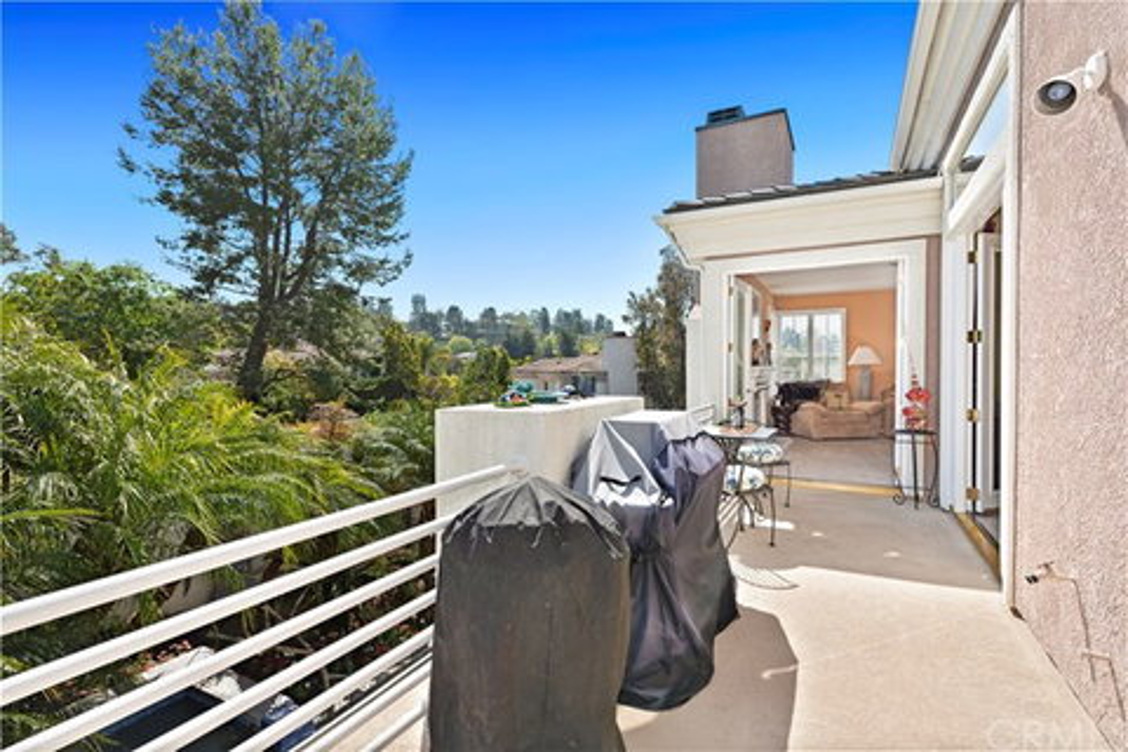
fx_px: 533
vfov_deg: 70.4
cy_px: 376
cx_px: 564
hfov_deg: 93.3
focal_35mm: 17
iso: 200
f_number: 7.1
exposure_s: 1/640
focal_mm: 17
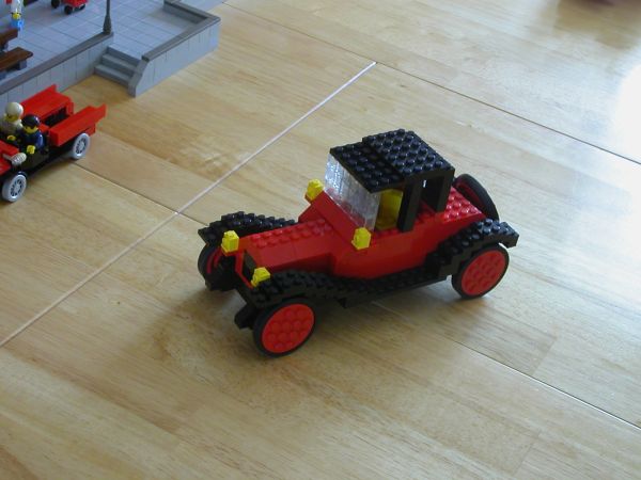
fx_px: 1185
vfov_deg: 22.9
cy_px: 240
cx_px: 320
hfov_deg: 30.3
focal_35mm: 64
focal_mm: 9.7
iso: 100
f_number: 3.5
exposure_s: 1/22.5
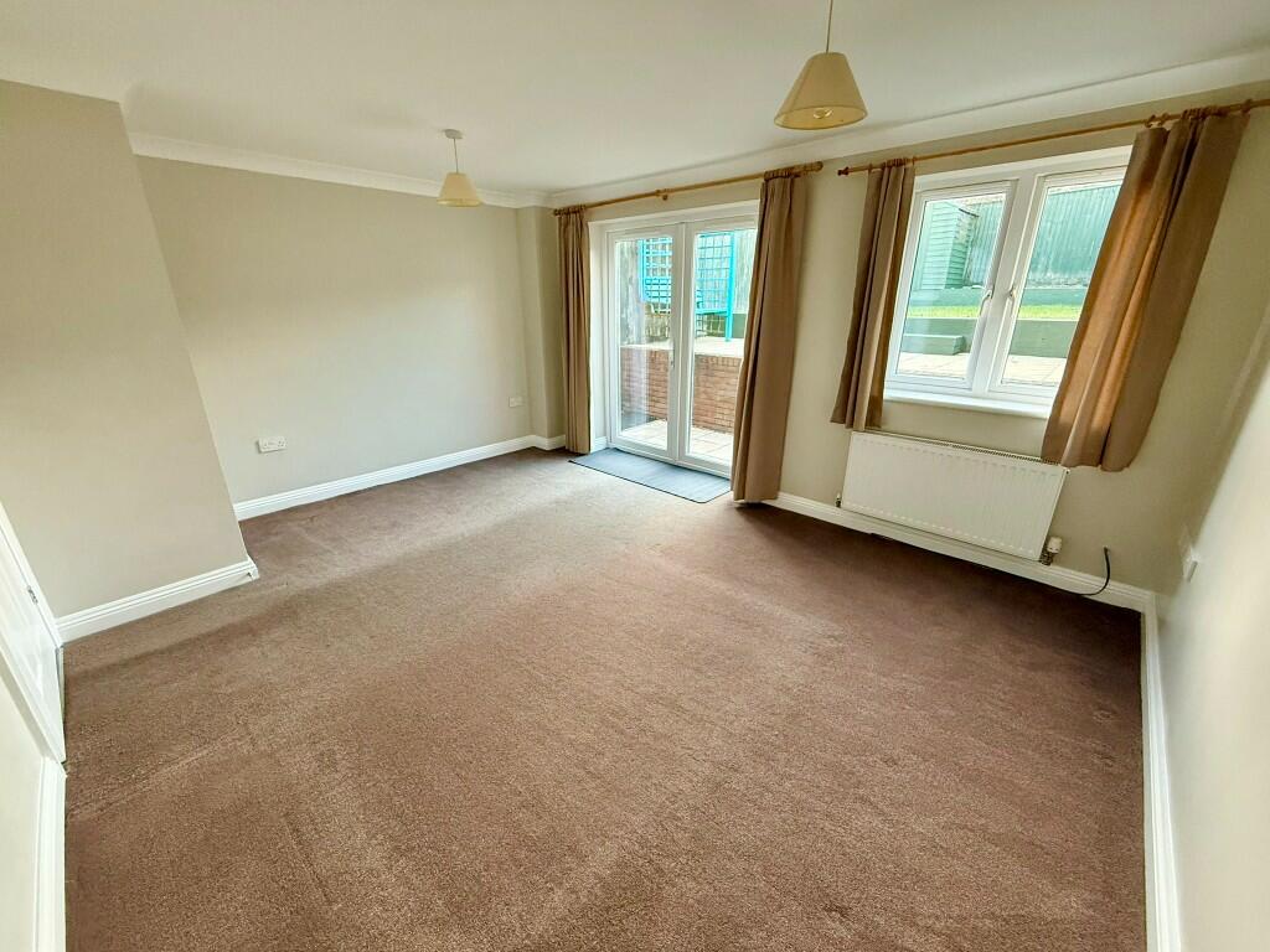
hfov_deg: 102.1
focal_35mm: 14
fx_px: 514
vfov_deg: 85.7
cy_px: 476
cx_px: 635
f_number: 2.2
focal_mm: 2.22
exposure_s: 1/60
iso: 400
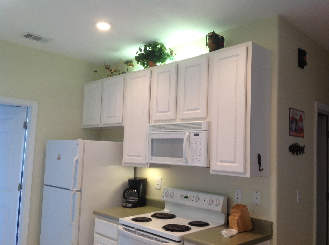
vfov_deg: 40.6
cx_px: 164
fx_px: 332
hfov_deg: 52.7
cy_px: 122
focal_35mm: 35
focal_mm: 4.28
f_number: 2.4
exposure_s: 1/40
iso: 64
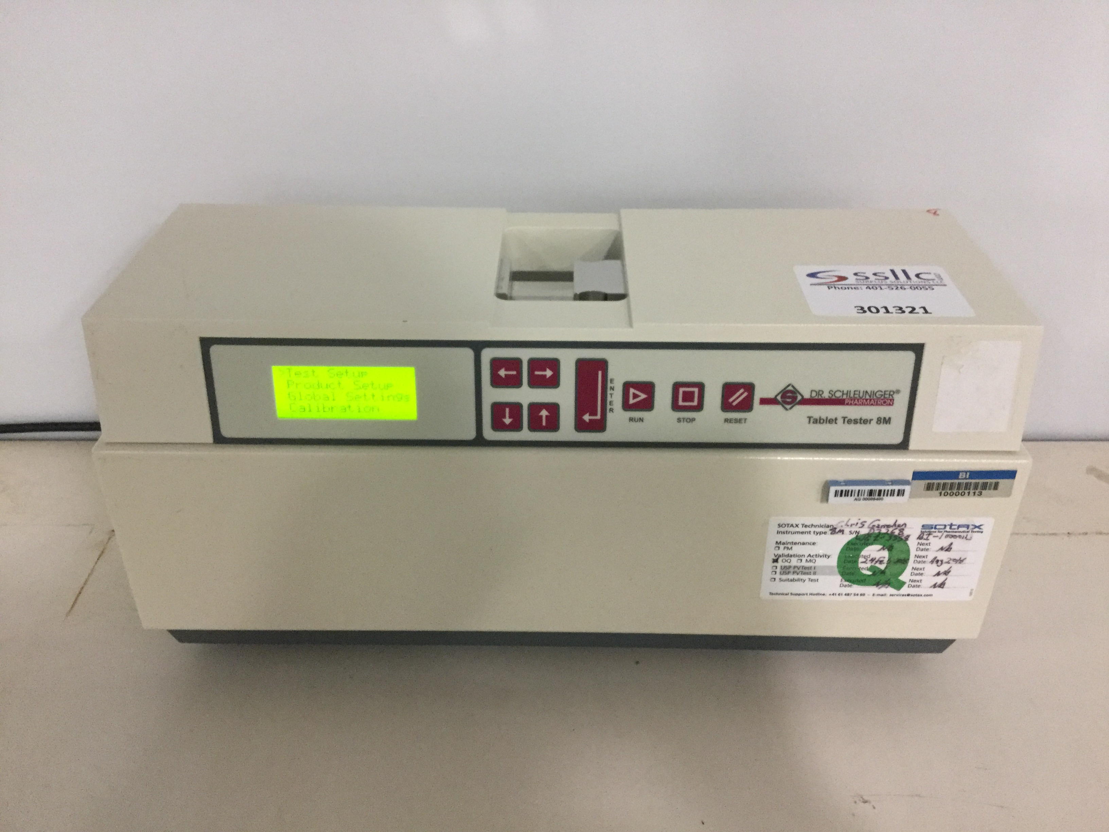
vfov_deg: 45.4
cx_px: 554
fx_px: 993
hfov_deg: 58.4
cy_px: 416
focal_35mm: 31
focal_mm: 3.3
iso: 200
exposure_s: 1/15
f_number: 2.4
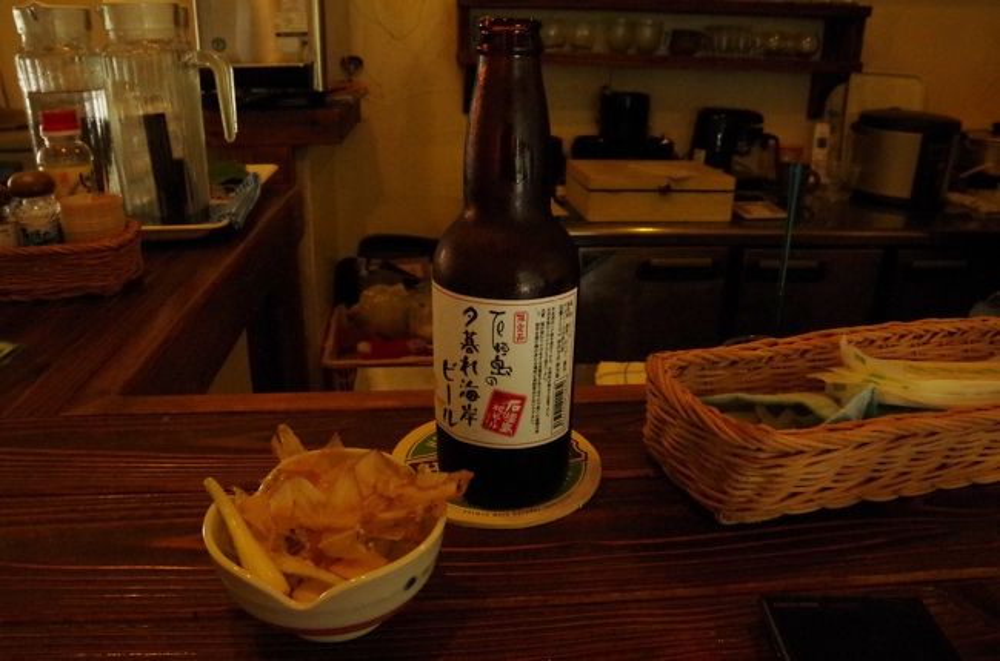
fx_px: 748
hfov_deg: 67.5
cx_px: 500
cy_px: 330
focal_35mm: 27
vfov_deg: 47.7
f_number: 14
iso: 3200
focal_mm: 18
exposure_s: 1/80
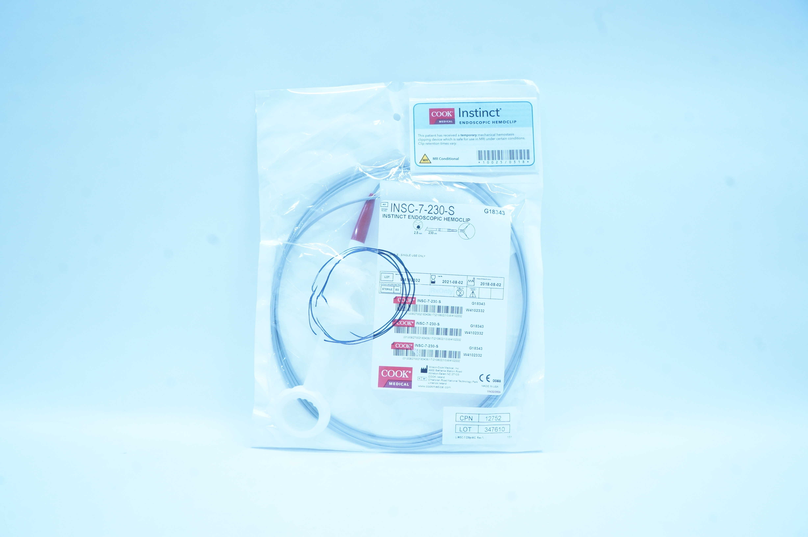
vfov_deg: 47.8
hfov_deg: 67.4
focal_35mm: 27
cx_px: 404
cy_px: 268
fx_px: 605
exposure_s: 1/13
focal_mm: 18
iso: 400
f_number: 13
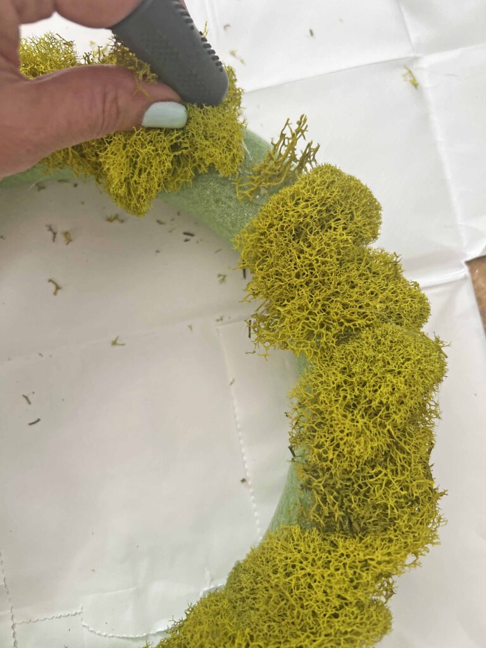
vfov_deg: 67.3
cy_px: 324
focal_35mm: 26
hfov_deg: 53.1
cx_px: 243
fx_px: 487
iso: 125
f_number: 1.5
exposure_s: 1/121
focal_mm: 5.7
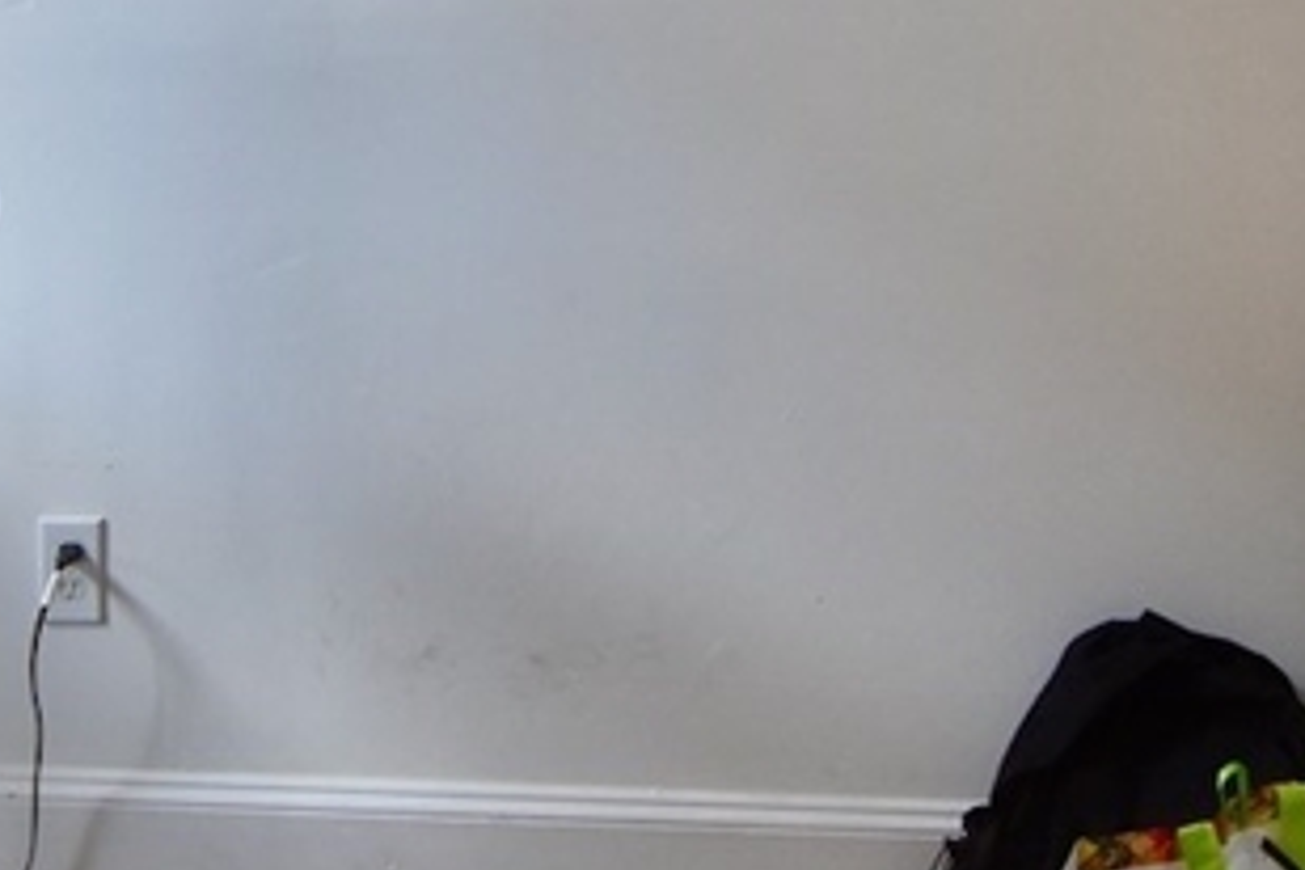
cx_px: 591
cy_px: -298
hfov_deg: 36.4
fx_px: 1981
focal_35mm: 55
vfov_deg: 22.0
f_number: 4.5
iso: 800
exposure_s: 1/80
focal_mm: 11
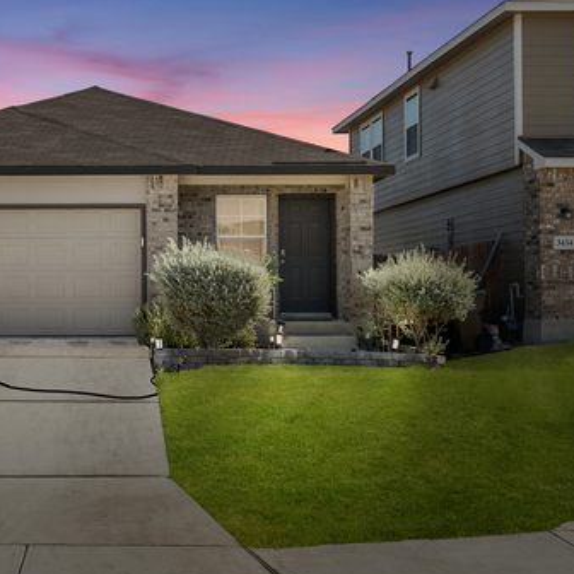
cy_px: 279
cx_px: 94
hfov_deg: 34.1
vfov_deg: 35.5
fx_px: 897
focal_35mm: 48
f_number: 8
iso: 800
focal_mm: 29.5
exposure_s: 1/640
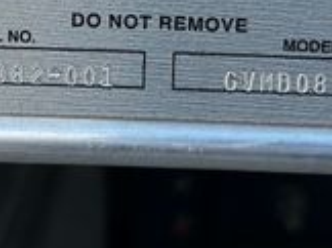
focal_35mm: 103
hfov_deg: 19.1
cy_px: -49
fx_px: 986
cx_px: 156
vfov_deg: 13.9
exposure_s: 1/982
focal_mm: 5.7
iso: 50
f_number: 1.5
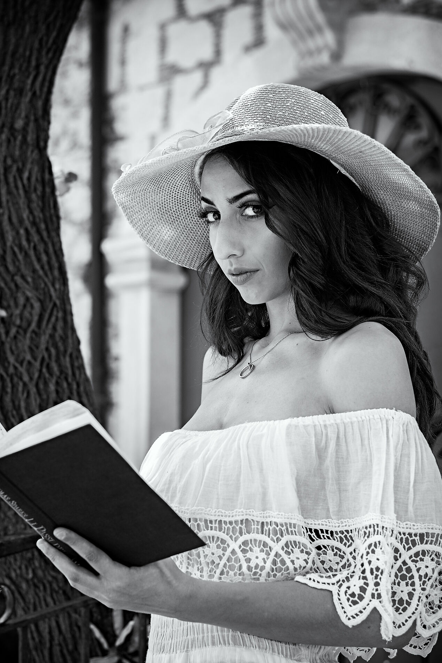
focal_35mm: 63
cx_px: 198
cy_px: 348
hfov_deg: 21.6
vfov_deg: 31.9
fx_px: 1160
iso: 250
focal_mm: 50
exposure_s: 1/500
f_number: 3.5
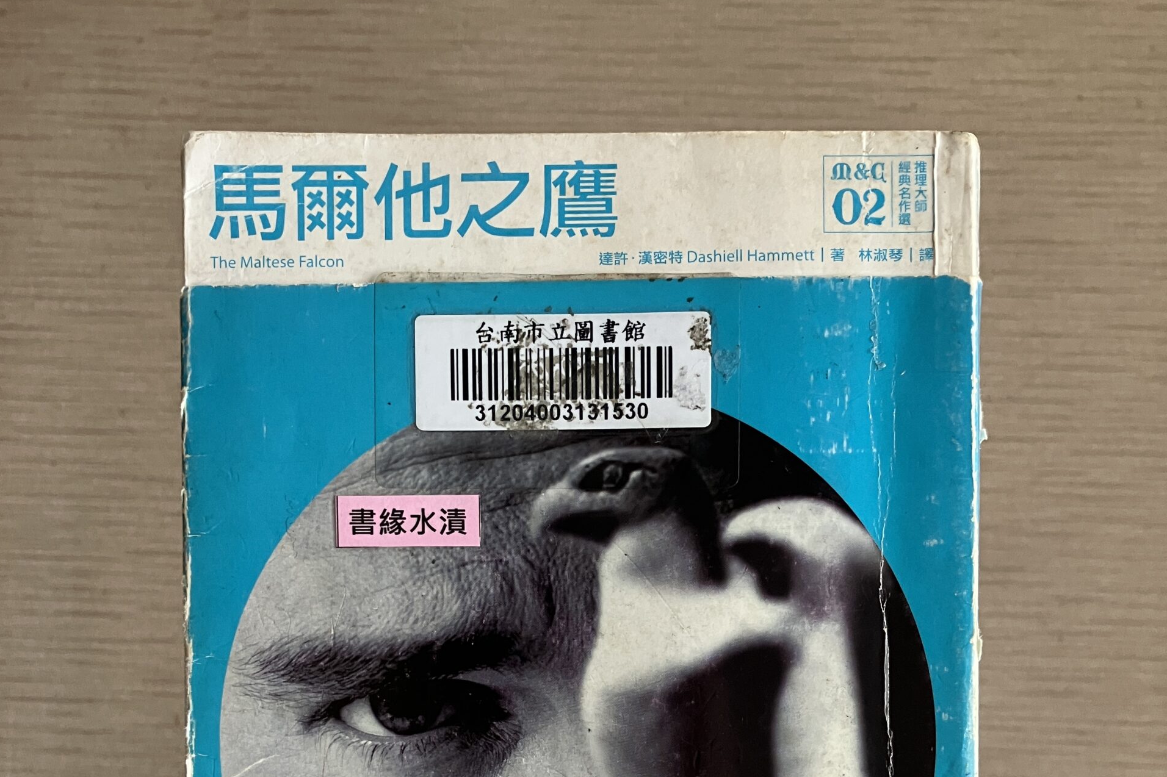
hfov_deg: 49.6
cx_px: 582
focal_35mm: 39
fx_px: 1264
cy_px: 666
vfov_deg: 32.8
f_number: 1.8
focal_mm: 3.99
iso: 160
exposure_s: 1/60
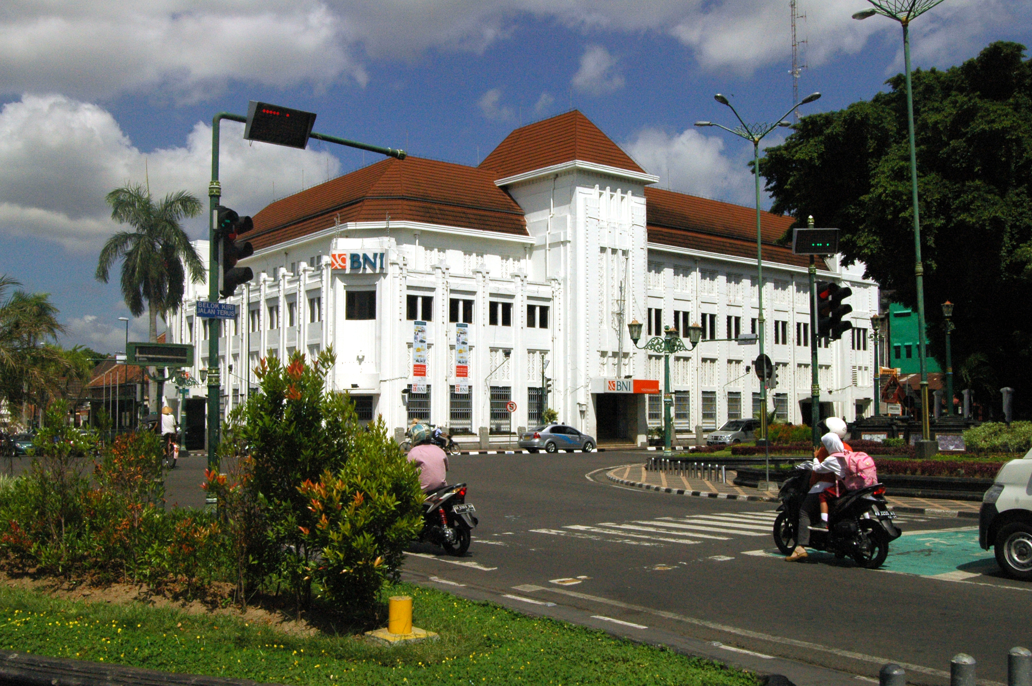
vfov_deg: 36.8
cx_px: 516
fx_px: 1031
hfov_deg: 53.2
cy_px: 343
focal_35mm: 36
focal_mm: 24
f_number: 16
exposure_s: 1/1000
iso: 800
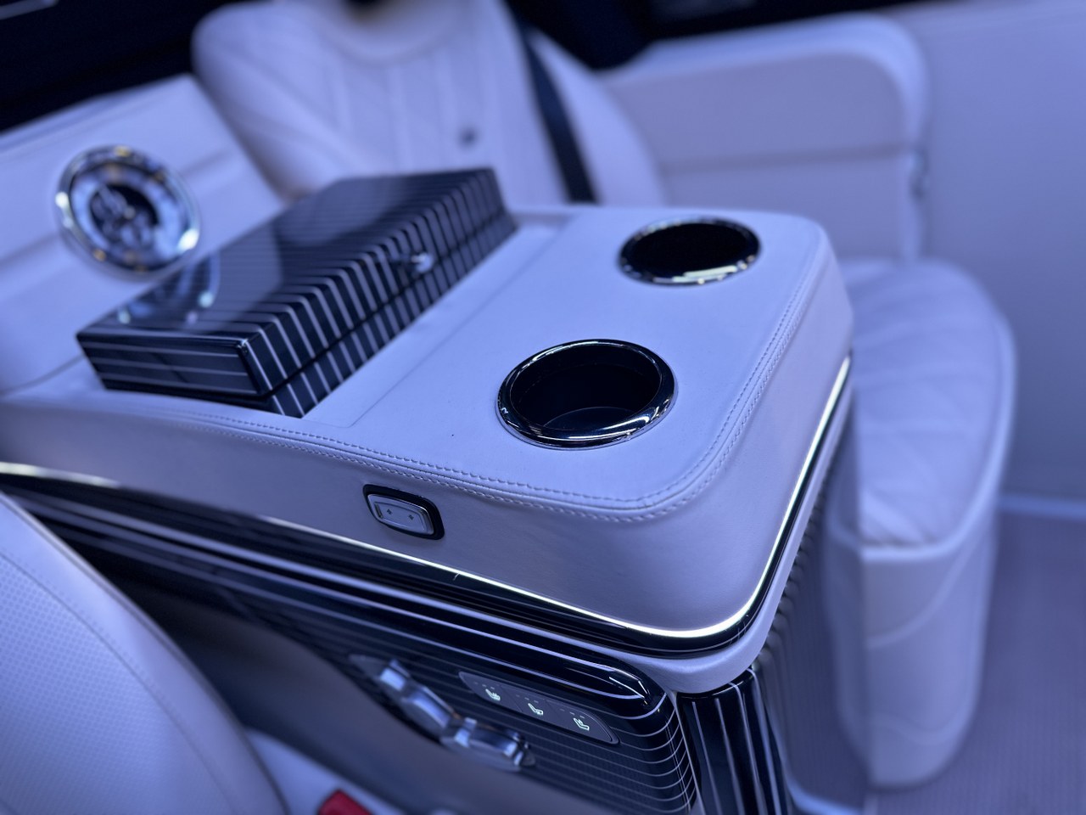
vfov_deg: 56.8
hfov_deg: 71.6
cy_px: 408
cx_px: 543
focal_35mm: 24
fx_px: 753
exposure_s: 1/100
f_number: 1.78
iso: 200
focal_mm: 6.86
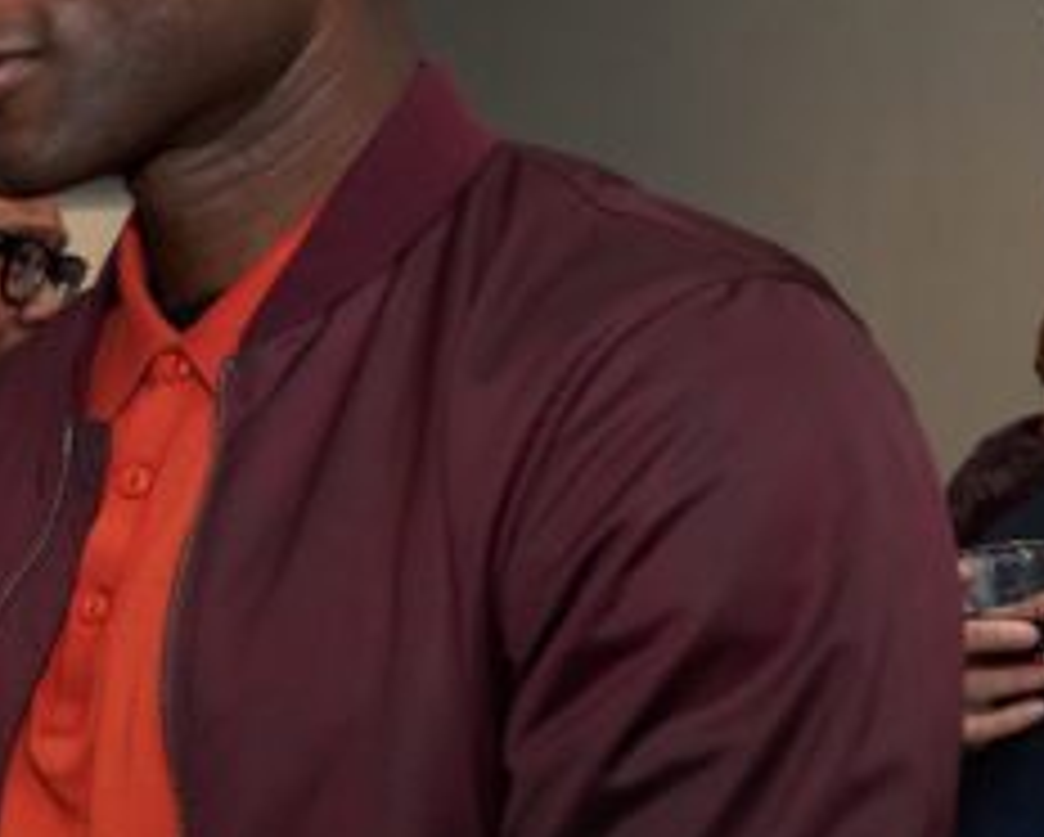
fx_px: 2690
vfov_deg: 17.6
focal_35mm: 87
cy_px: 560
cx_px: -1130
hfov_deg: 16.2
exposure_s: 1/250
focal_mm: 21
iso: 2000
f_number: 6.3
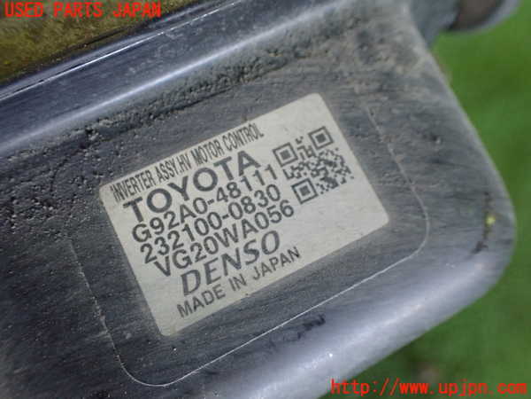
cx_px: 266
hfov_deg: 60.0
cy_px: 200
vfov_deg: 46.8
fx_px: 460
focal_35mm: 30
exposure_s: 1/60
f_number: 2.3
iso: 800
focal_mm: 5.4
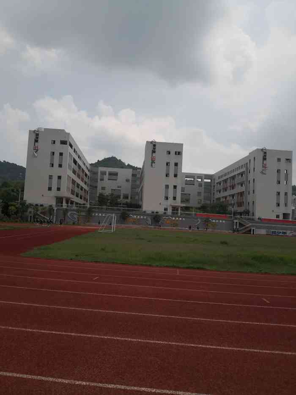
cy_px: 198
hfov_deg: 51.4
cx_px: 148
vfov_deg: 65.3
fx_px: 308
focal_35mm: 27
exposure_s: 1/5000
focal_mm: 3.95
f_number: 1.6
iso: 50
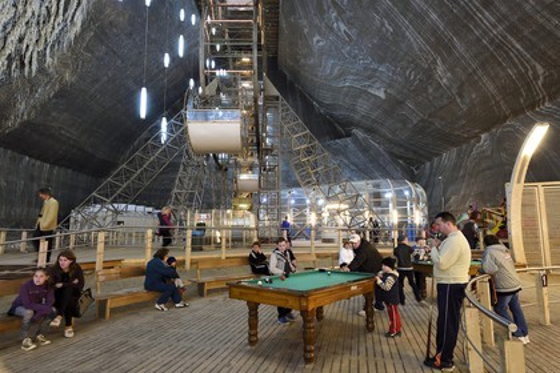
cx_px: 280
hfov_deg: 84.0
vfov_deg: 61.9
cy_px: 186
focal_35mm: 20
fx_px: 311
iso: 4000
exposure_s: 1/25
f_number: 6.3
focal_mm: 20
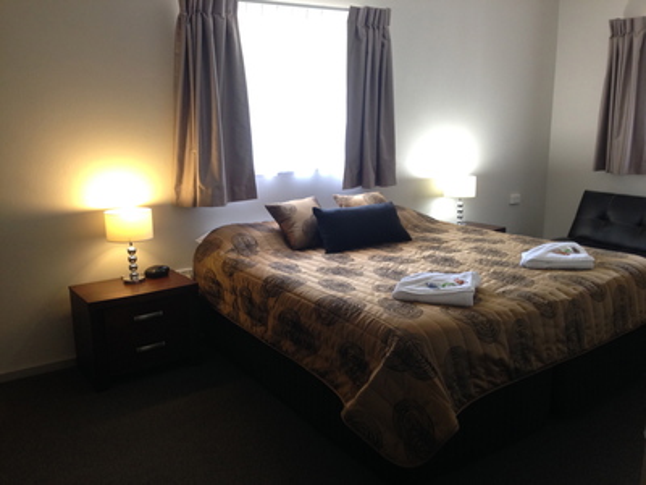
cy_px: 242
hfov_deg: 55.4
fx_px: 616
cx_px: 323
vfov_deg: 42.9
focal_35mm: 33
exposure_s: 1/20
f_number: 2.4
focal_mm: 4.12
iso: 80
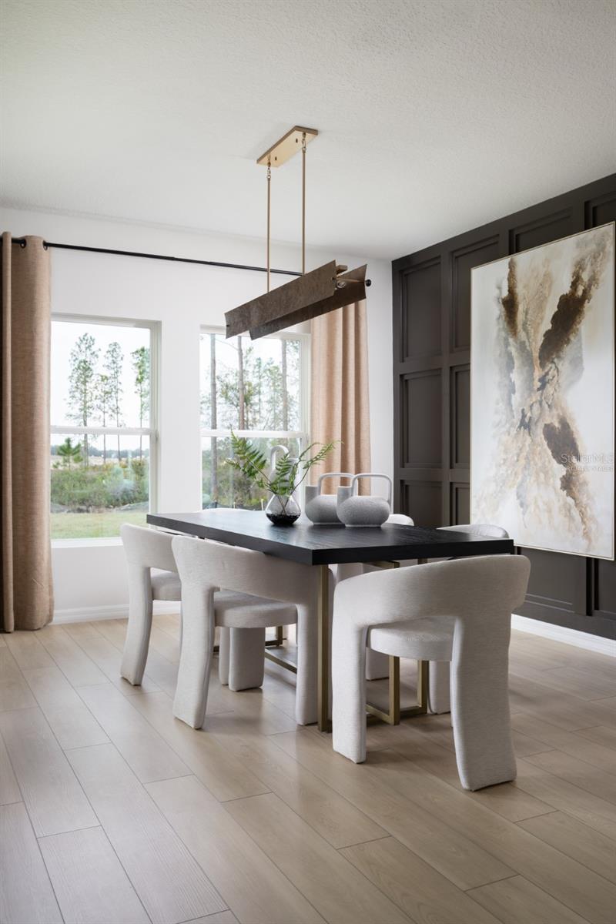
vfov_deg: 61.9
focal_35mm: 30
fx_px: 770
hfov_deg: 43.6
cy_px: 462
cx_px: 308
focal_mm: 30
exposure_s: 1/5
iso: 125
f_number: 8
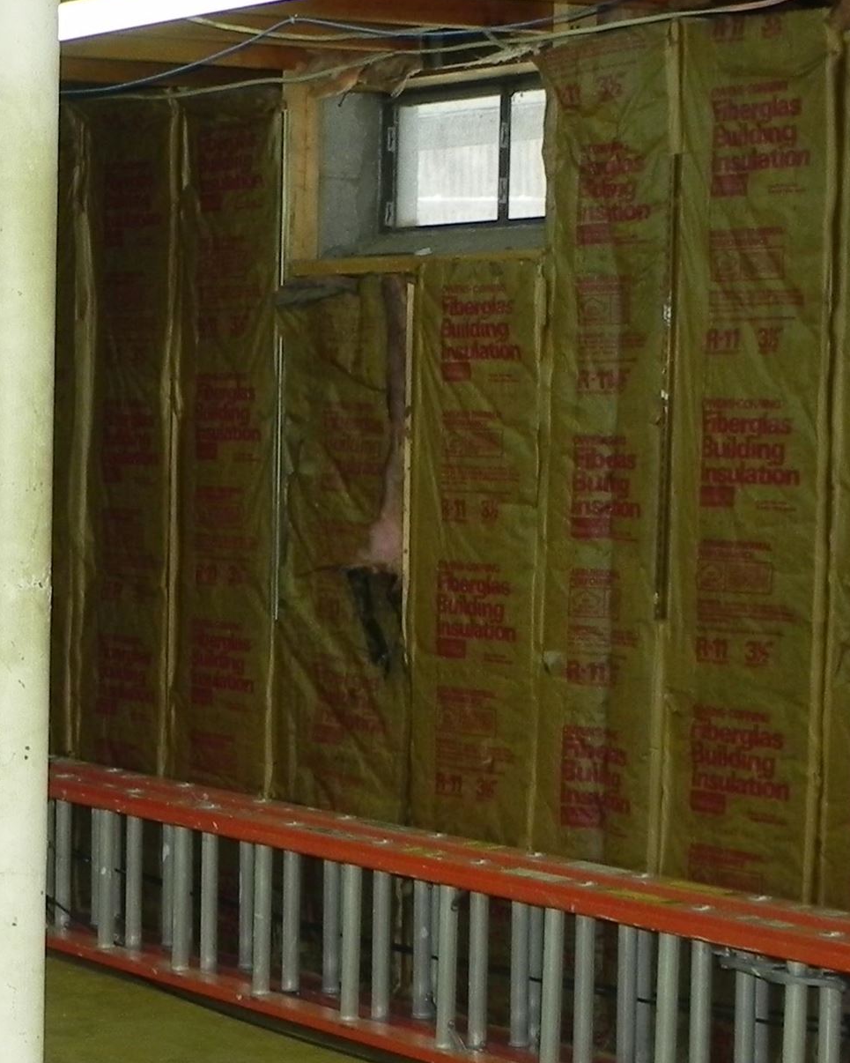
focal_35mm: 92
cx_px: -425
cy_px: 654
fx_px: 2893
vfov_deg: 20.8
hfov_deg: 15.4
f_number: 3.2
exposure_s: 1/30
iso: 200
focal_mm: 6.6
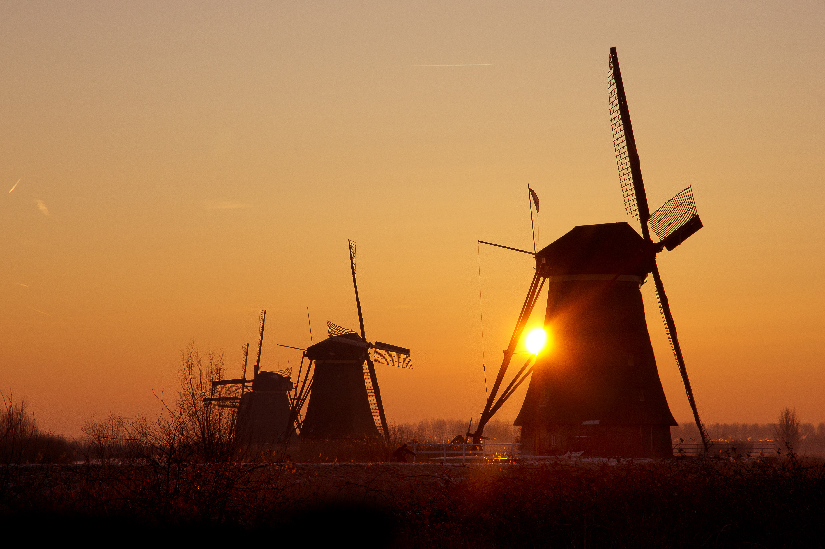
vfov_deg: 11.4
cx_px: 412
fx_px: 2748
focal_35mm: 120
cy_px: 274
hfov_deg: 17.1
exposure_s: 1/320
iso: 200
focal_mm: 80
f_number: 11
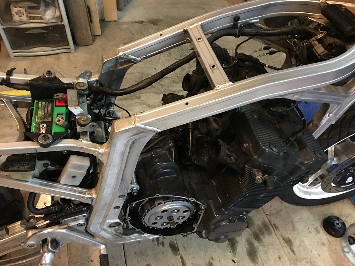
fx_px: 297
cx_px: 178
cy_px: 133
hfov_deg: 61.7
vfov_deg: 48.2
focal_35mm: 29
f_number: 2.2
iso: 100
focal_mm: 4.15
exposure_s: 1/4
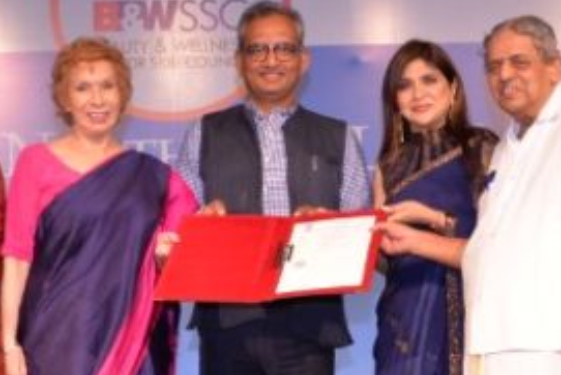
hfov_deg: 18.1
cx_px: 211
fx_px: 1762
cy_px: 296
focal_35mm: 113
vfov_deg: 12.1
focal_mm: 44
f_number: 6.3
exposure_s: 1/125
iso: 1250
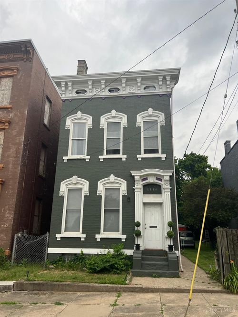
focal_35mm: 26
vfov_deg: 67.3
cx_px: 119
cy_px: 158
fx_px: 238
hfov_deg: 53.0
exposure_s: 1/588
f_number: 1.5
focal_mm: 5.7
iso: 50
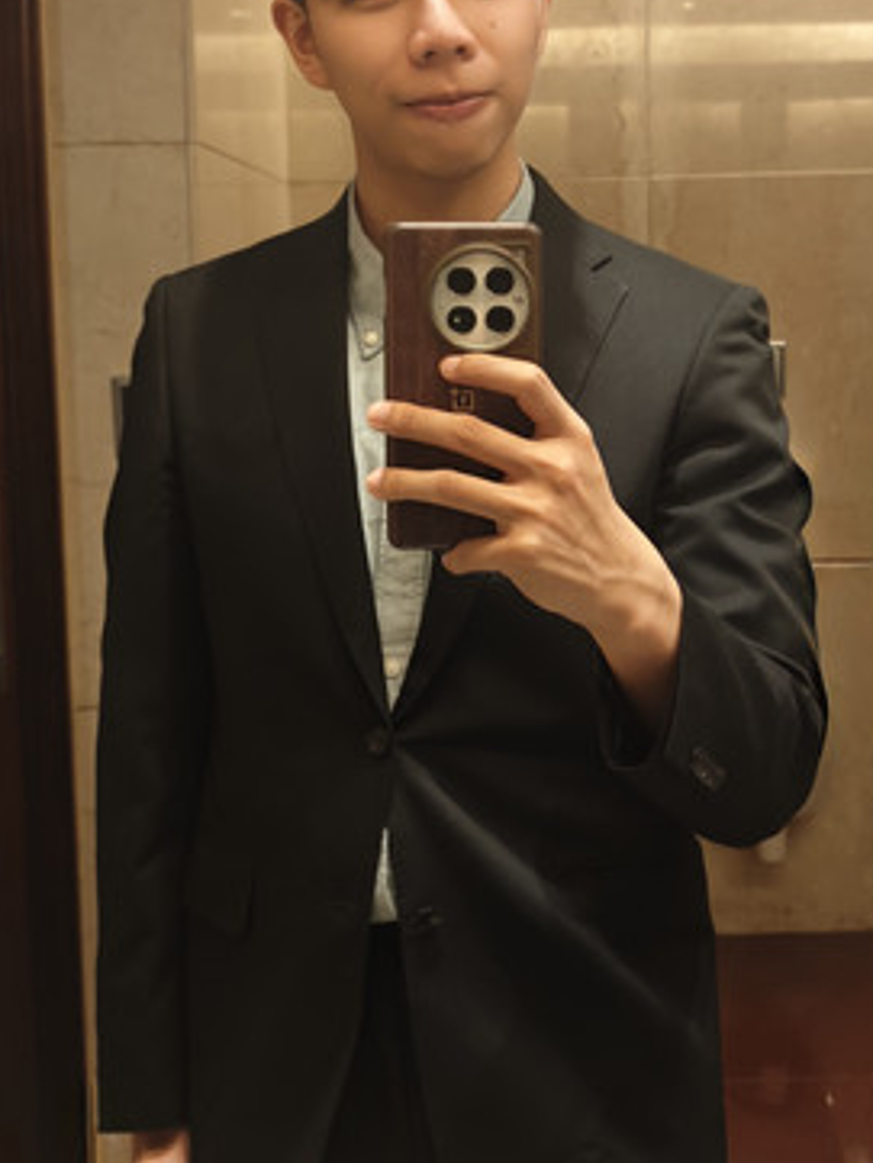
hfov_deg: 28.5
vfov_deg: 37.3
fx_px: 1714
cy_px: 441
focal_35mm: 51
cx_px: 548
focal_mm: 6.06
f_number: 1.6
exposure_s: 1/120
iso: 800
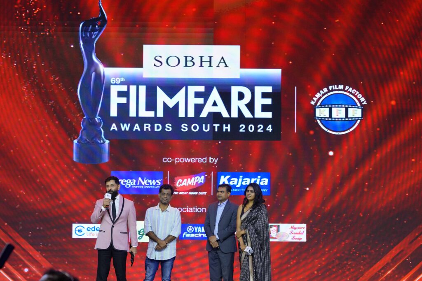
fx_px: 1841
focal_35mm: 157
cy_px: 140
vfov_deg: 8.7
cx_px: 211
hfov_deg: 13.1
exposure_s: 1/250
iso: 1600
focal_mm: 105
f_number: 5
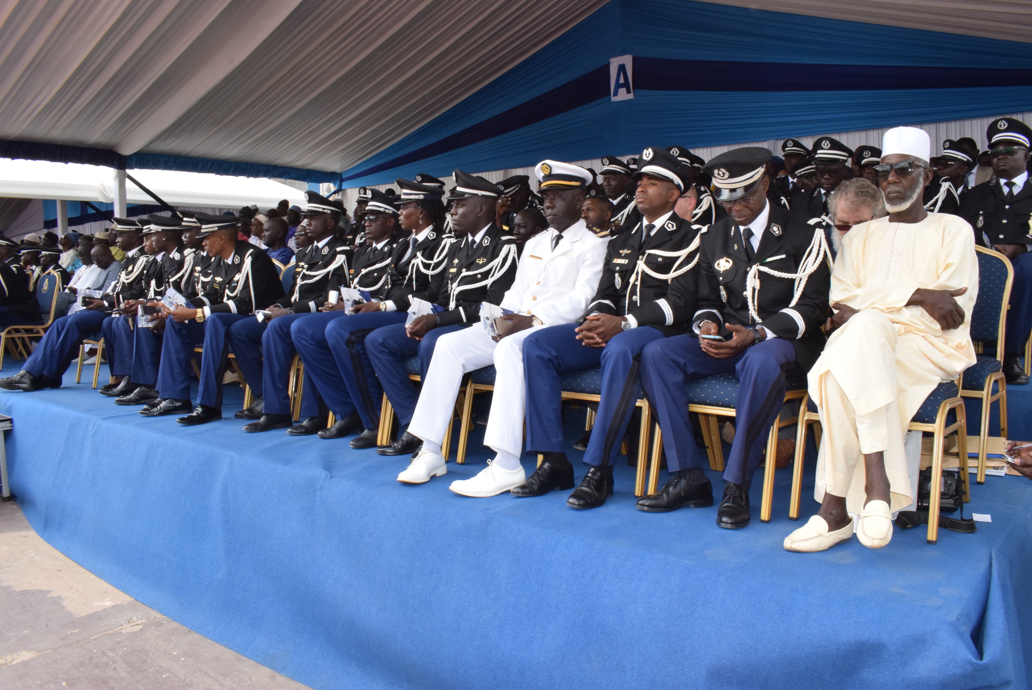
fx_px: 775
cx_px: 516
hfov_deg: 67.3
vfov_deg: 48.0
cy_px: 345
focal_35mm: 27
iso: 1250
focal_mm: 18
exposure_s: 1/200
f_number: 22
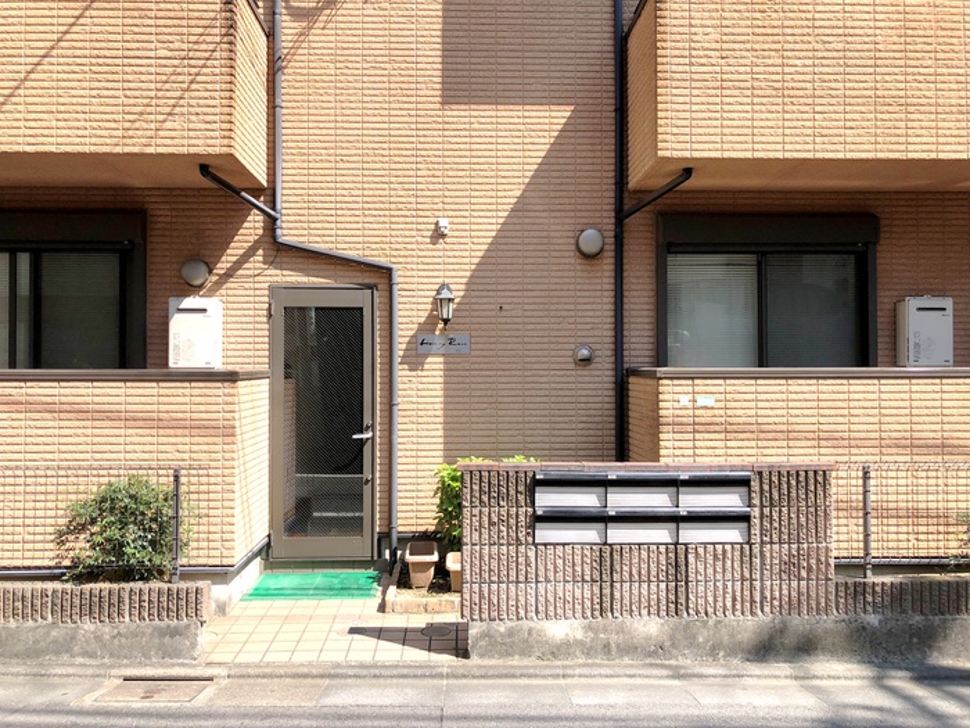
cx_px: 485
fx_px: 785
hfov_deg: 63.4
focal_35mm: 28
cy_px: 364
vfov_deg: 49.7
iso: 20
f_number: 1.8
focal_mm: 3.99
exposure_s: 1/787
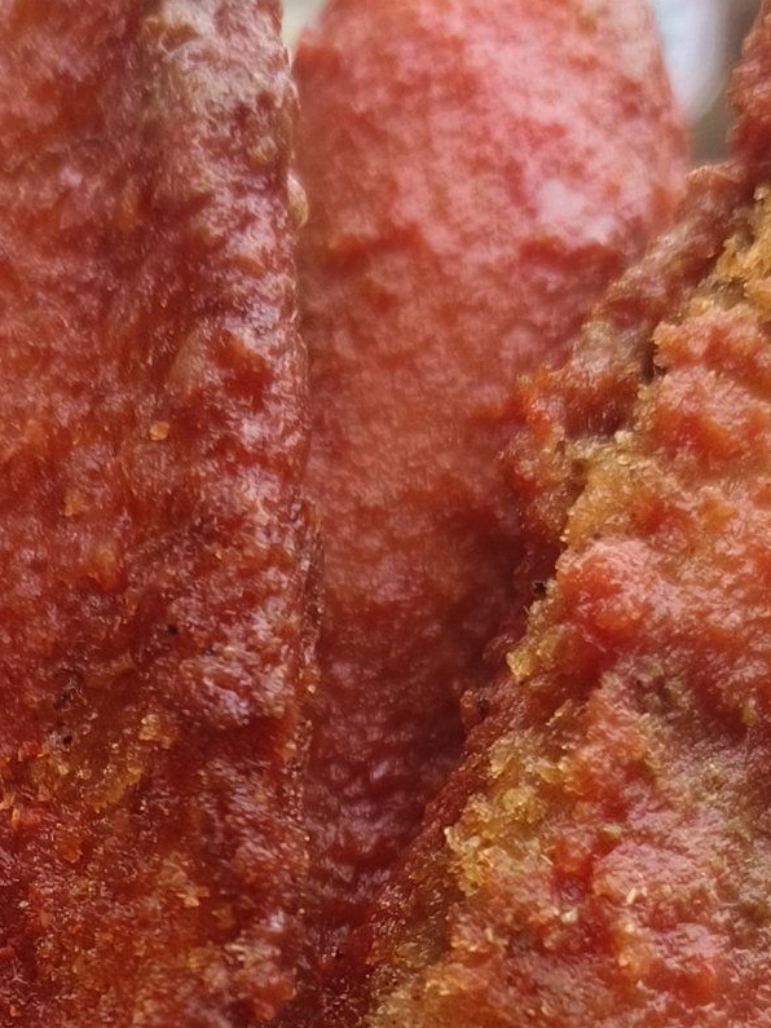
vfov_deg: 23.3
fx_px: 2347
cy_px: 1109
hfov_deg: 18.4
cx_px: 85
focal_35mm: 79
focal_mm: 5.5
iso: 598
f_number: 1.75
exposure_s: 1/50
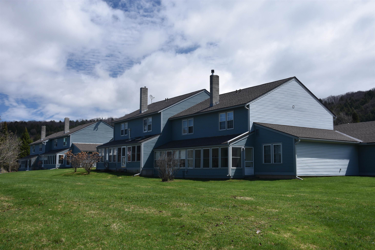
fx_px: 375
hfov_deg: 53.1
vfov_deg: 36.9
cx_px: 188
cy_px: 125
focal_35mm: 36
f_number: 6.3
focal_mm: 24
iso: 100
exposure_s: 1/250
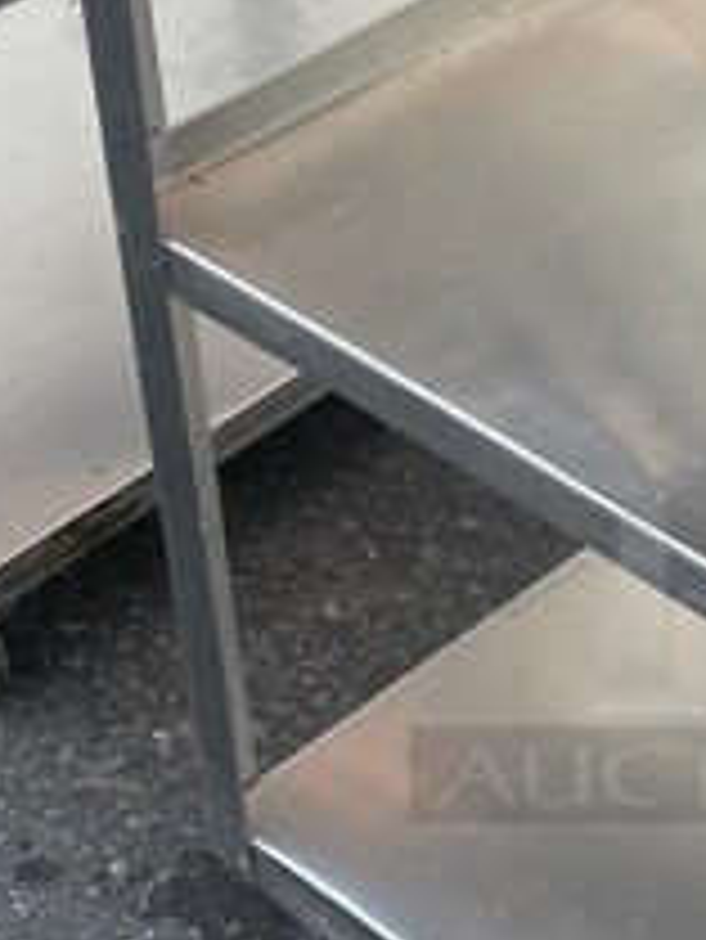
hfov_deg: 14.1
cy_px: 587
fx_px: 2744
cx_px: 913
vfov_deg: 19.4
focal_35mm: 101
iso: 80
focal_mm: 5.1
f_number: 1.6
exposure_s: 1/121
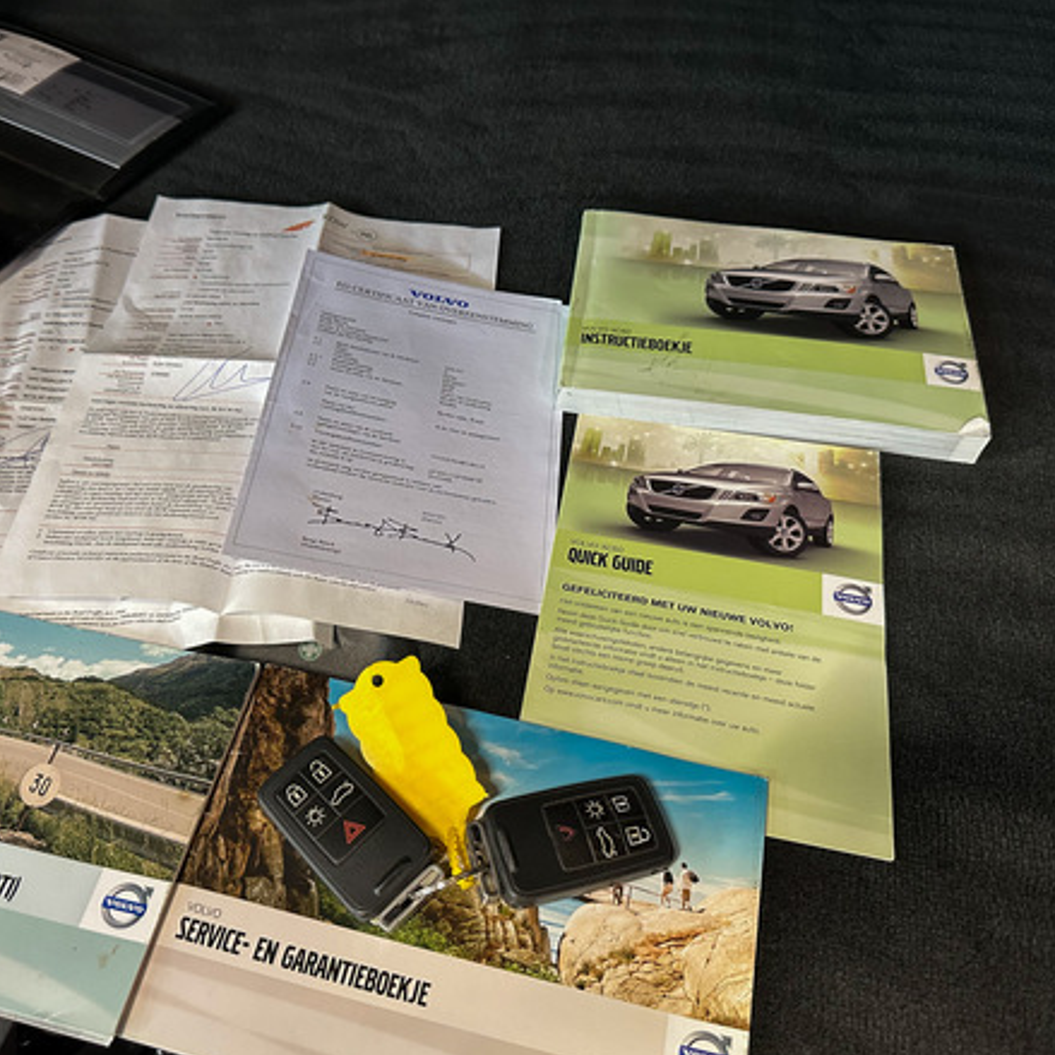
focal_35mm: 29
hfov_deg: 55.4
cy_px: 531
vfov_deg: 55.6
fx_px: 1000
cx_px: 452
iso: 320
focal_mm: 6.86
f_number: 1.78
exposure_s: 1/50
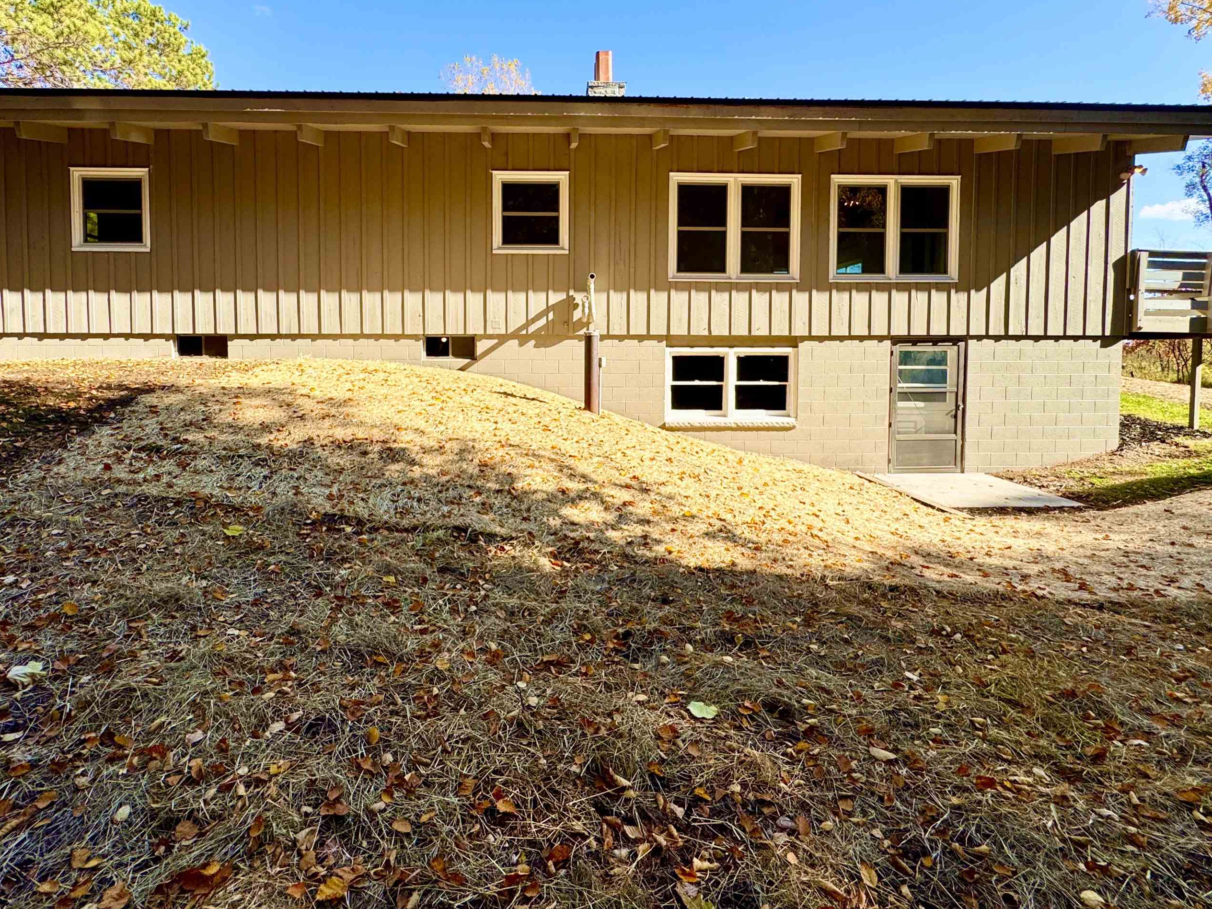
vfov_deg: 74.1
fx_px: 595
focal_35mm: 17
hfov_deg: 90.8
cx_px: 558
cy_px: 371
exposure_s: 1/796
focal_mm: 2.22
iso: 50
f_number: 2.2
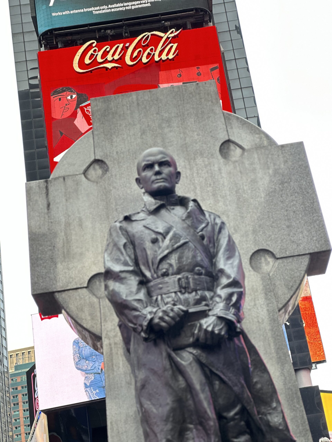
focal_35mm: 77
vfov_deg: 25.3
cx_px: 166
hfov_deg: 19.1
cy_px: 221
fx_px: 985
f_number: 2.8
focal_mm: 9
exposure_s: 1/121
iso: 64
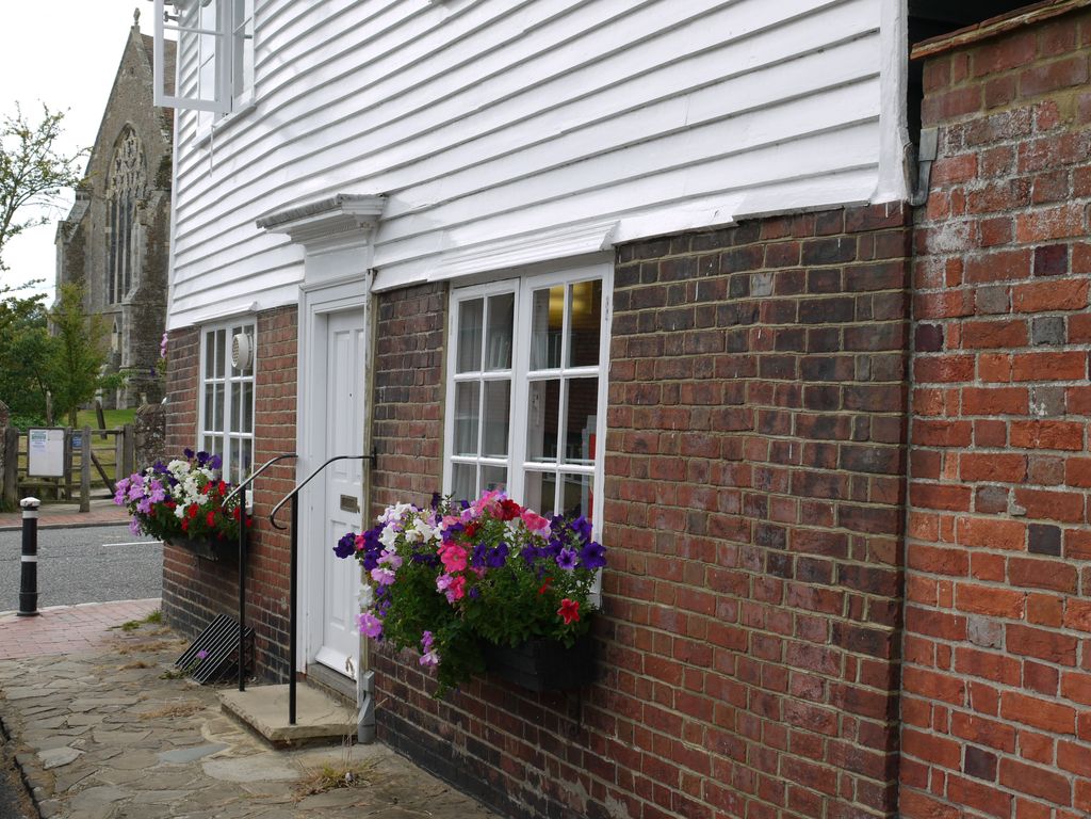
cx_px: 546
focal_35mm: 50
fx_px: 1576
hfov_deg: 38.2
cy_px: 410
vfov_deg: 29.1
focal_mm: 25
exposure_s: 1/200
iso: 100
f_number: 9
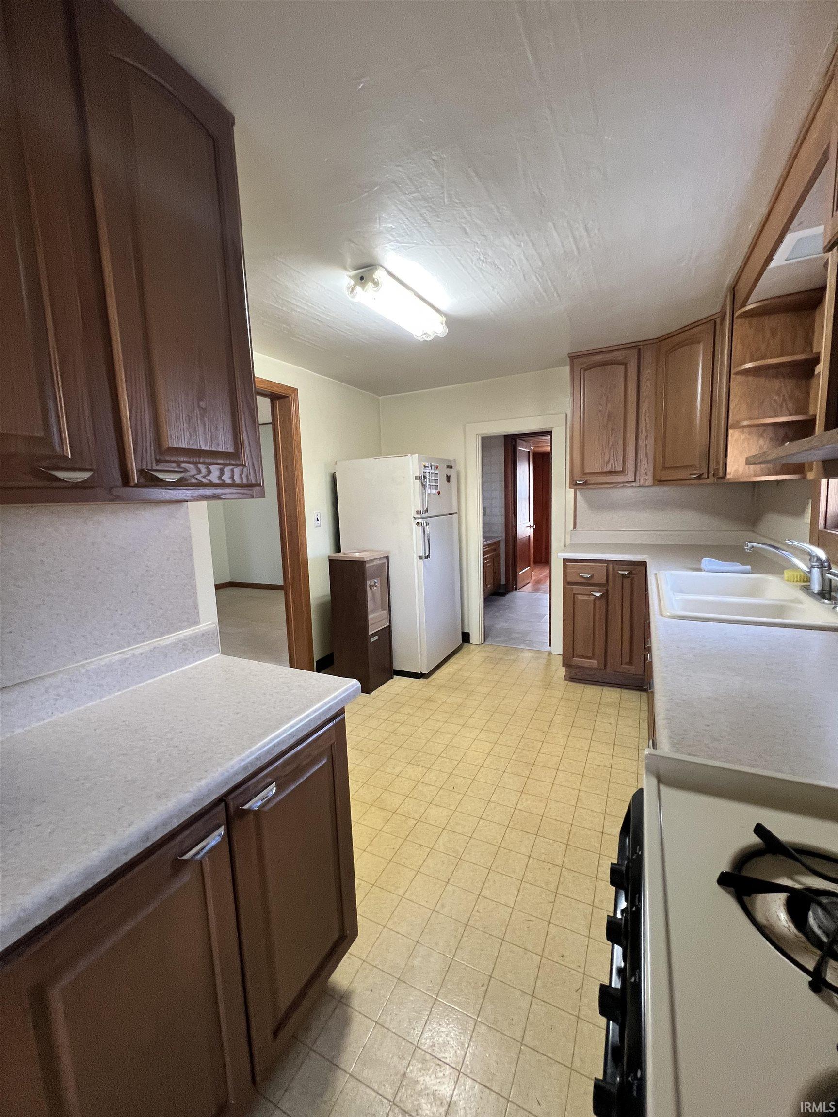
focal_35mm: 13
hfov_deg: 89.9
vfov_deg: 106.2
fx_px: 420
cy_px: 558
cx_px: 419
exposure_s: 1/60
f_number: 1.8
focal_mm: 1.57
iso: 250
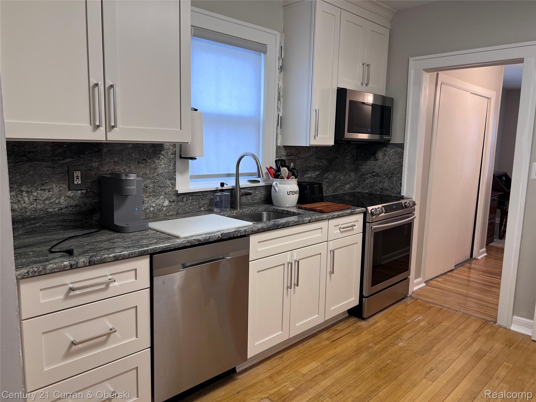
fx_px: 403
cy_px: 201
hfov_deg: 67.3
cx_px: 268
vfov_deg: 53.1
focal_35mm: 26
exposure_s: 1/120
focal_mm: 5.7
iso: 125
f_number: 1.5
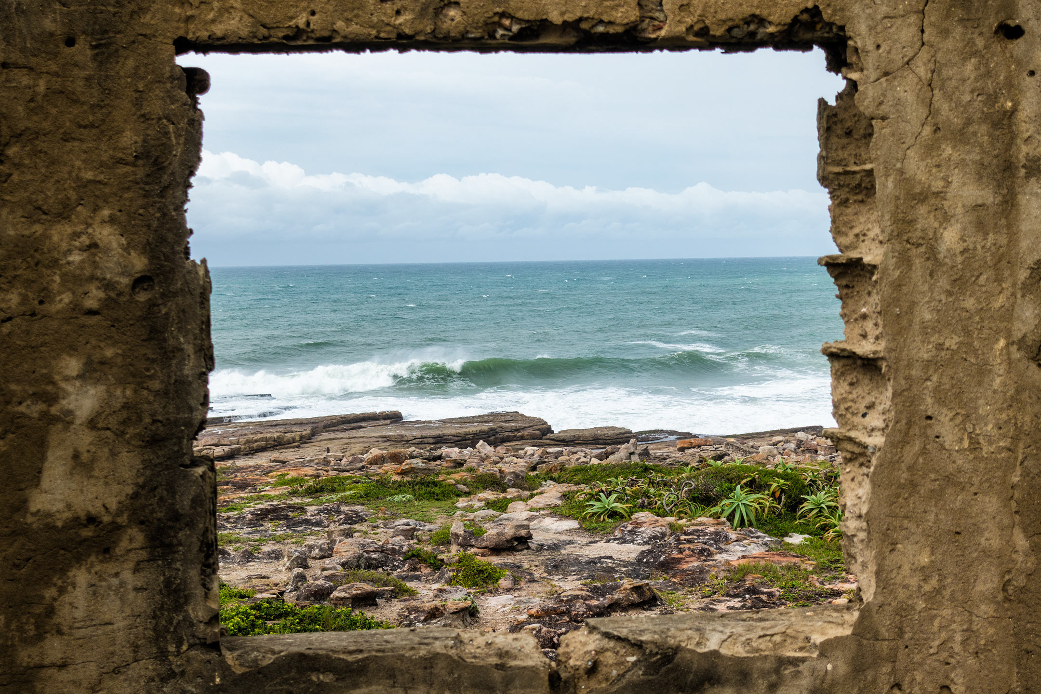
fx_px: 1446
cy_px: 347
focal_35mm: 50
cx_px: 520
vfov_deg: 27.0
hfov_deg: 39.6
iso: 125
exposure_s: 1/1000
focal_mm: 18.51
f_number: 4
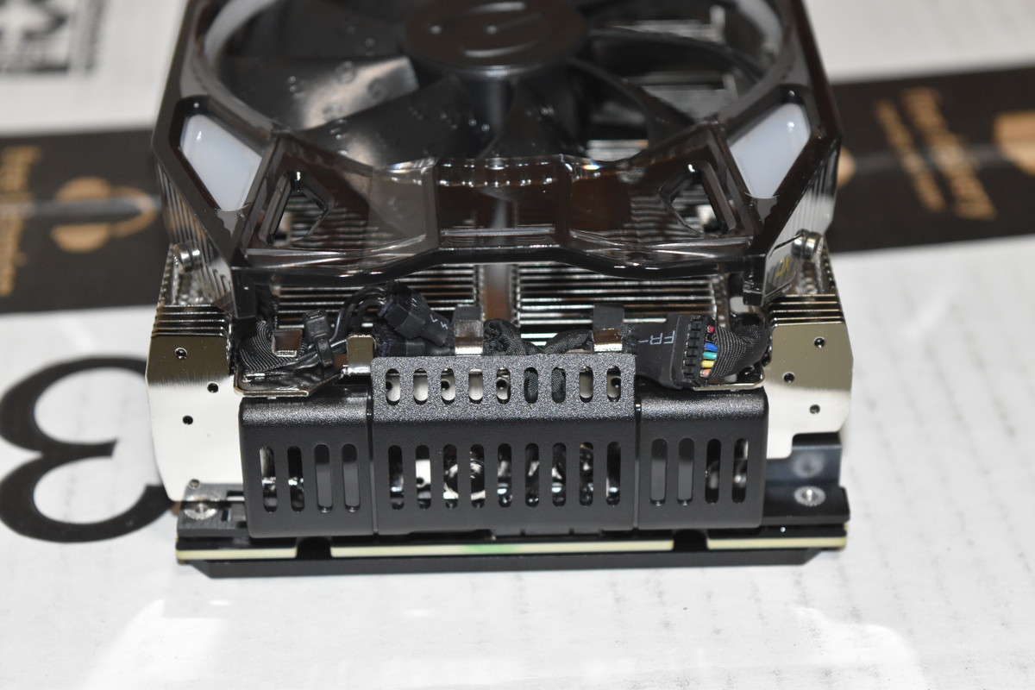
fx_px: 2372
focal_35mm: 82
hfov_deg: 24.6
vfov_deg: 16.6
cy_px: 345
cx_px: 518
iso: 2200
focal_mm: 55
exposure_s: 1/60
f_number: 5.6
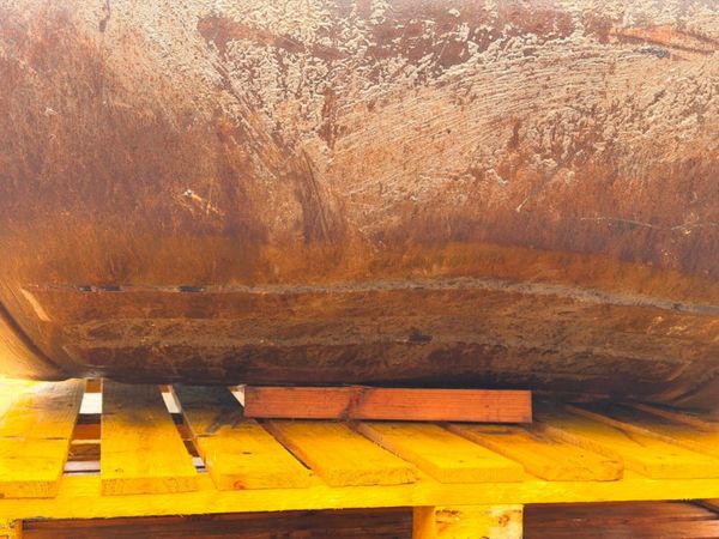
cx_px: 360
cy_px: 270
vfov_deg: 30.3
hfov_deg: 39.7
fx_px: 997
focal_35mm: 48
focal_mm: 6.76
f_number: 1.78
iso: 125
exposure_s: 1/129
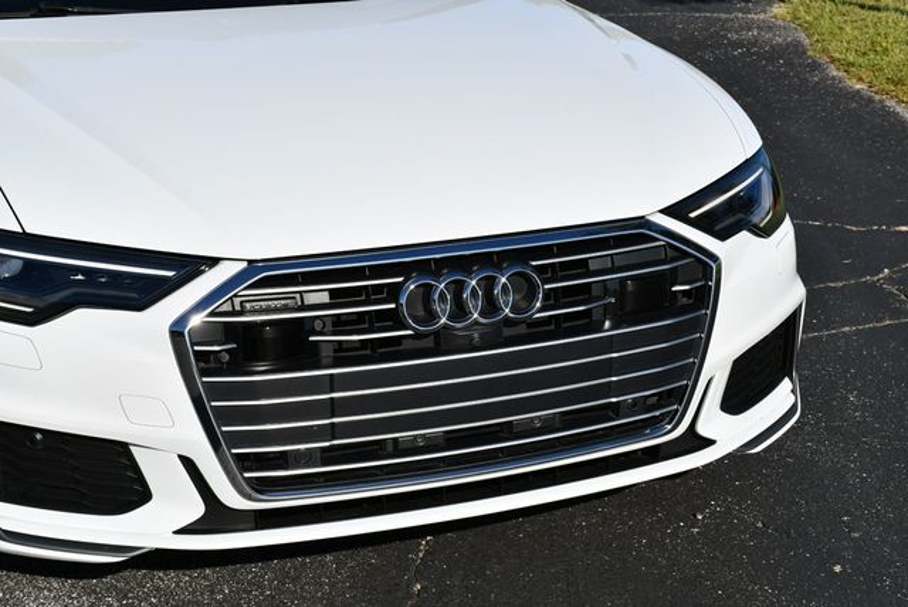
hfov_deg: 29.6
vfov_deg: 20.1
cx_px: 454
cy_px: 304
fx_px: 1717
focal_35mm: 68
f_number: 9
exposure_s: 1/400
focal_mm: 34
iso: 100
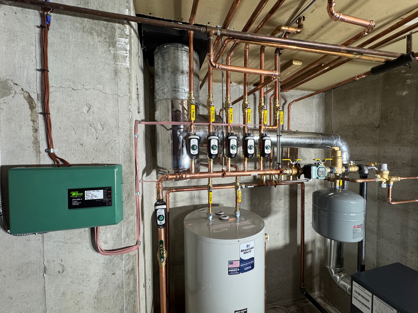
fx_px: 169
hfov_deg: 102.1
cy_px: 156
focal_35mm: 14
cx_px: 209
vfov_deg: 85.7
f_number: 2.2
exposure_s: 1/120
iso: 250
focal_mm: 2.22
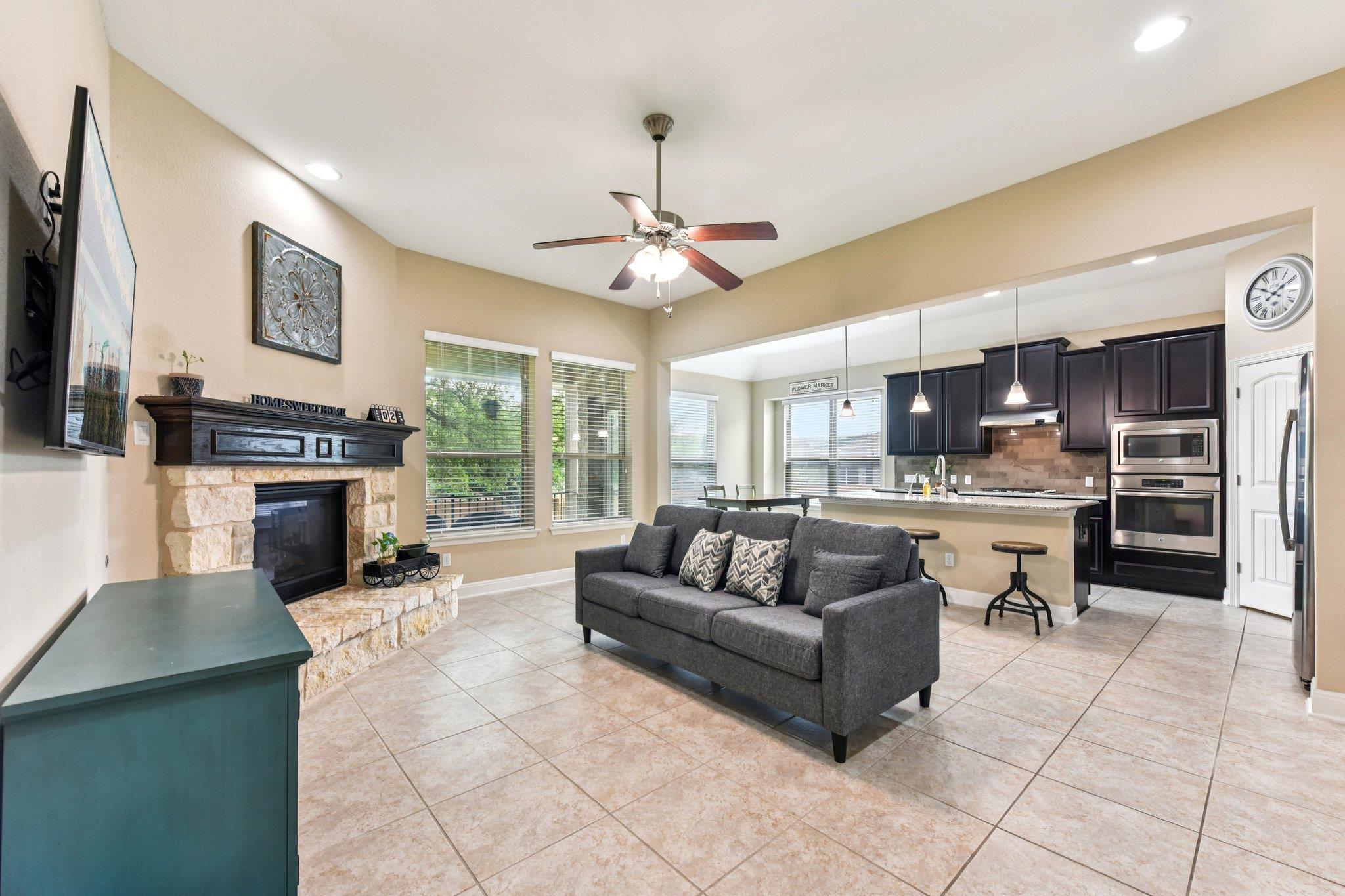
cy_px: 448
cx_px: 672
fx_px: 523
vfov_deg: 81.2
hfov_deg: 104.3
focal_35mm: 14
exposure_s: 1/15
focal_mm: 14
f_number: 8
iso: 280
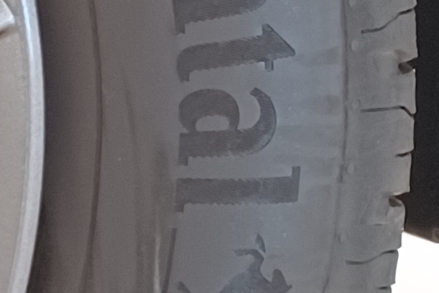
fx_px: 2414
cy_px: 90
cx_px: -810
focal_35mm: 198
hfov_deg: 8.8
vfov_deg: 6.9
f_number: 1.8
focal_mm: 4.6
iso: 320
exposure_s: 1/30
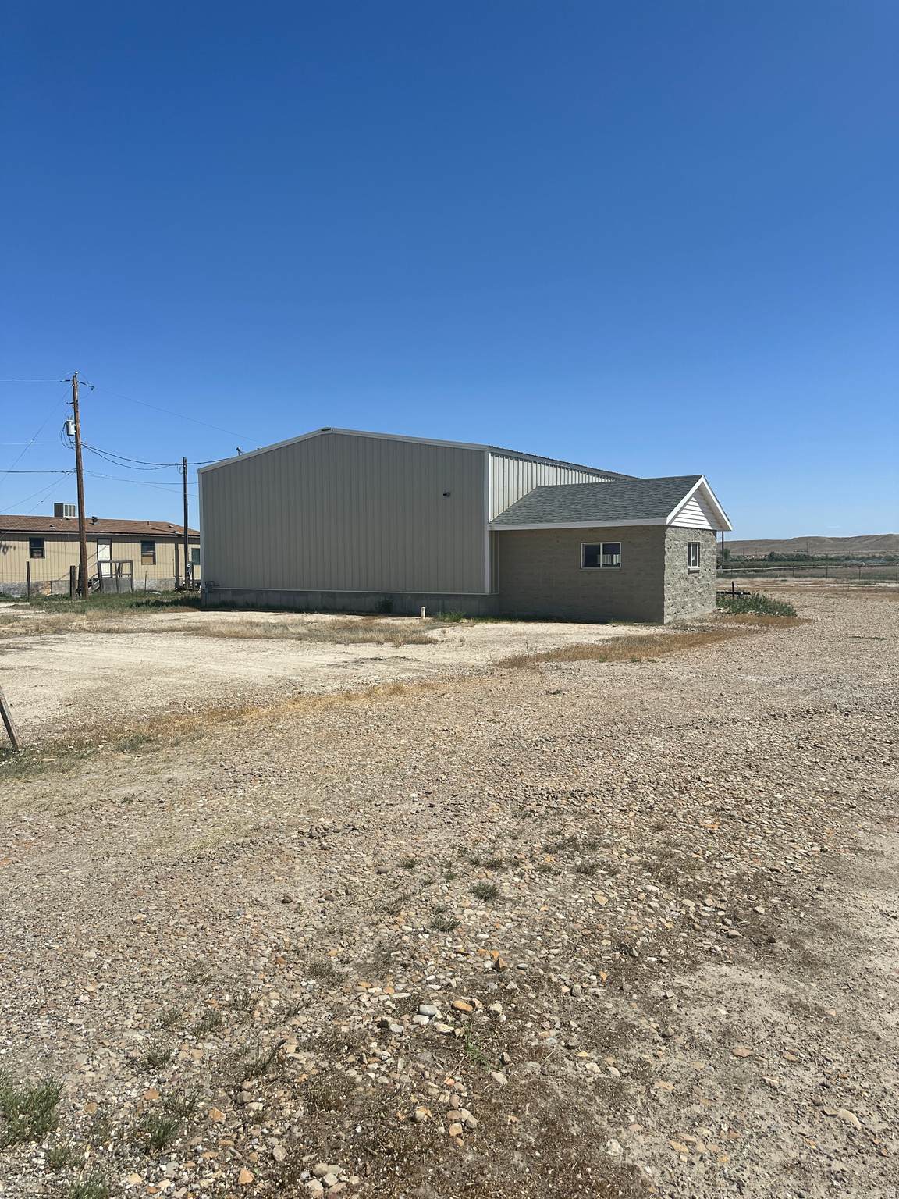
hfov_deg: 56.8
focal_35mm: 24
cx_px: 450
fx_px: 831
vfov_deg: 71.6
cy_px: 600
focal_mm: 6.86
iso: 80
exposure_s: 1/7576
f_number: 1.78
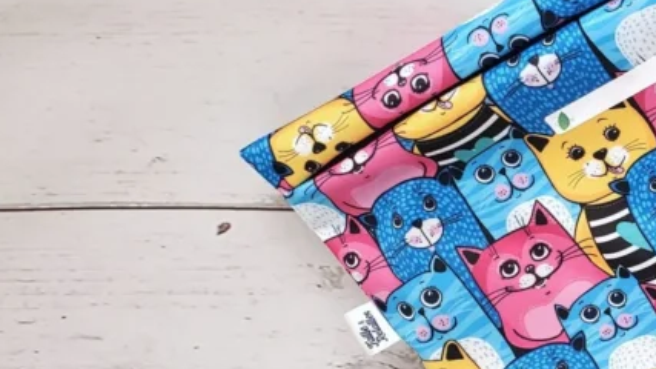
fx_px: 1183
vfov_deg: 17.7
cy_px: 237
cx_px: 731
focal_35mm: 68
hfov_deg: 28.1
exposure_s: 1/60
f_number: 2.4
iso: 200
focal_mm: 4.3
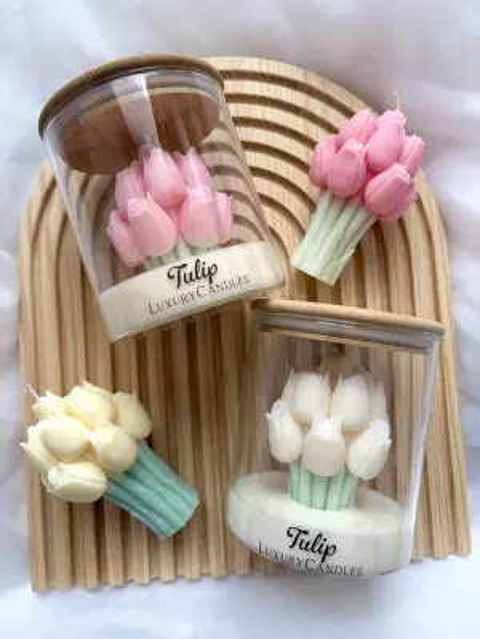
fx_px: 481
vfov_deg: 67.3
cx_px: 240
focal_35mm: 26
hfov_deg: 53.1
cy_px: 320
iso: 64
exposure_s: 1/121
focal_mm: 5.96
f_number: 1.6
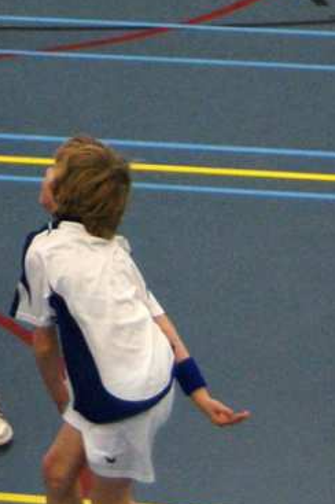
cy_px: -27
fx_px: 2741
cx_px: -121
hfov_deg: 6.9
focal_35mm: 196
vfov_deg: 10.4
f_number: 4.5
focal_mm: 40
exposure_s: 1/160
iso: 800
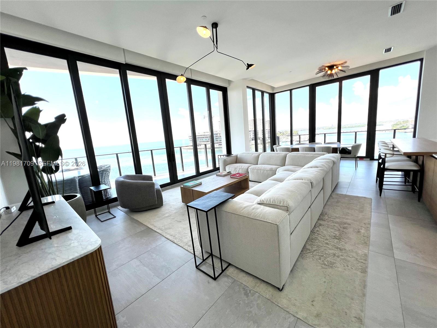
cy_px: 164
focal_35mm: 13
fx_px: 164
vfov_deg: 89.9
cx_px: 218
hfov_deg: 106.2
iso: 32
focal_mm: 1.57
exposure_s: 1/310
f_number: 1.8
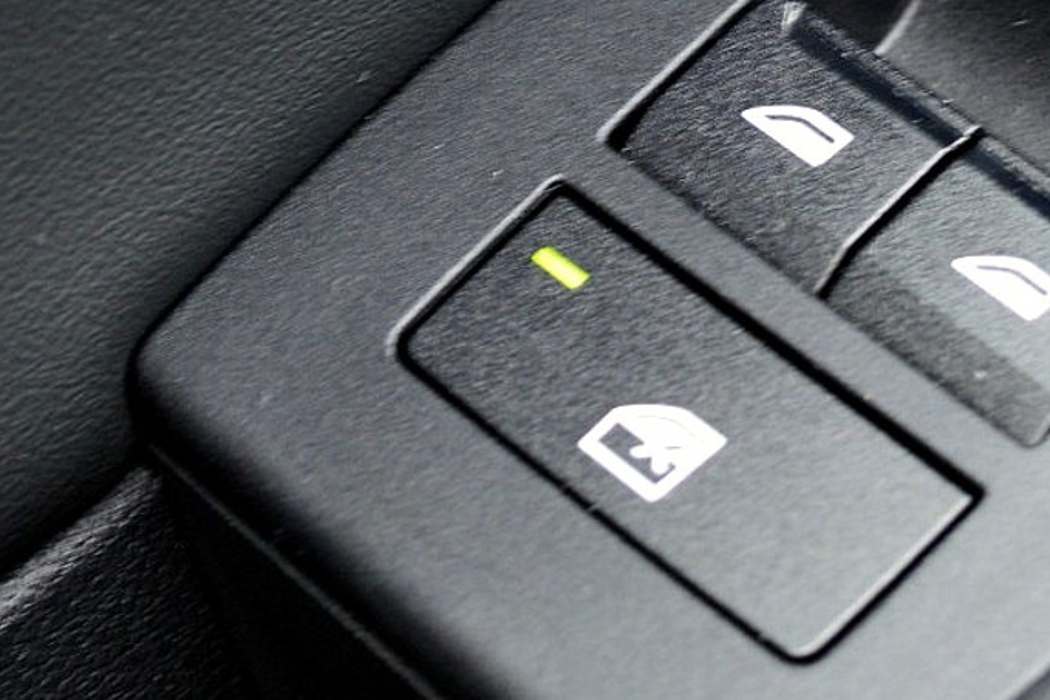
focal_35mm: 195
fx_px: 5688
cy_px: -202
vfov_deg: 7.0
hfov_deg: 10.5
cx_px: 1059
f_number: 5
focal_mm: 46
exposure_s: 1/25
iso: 800
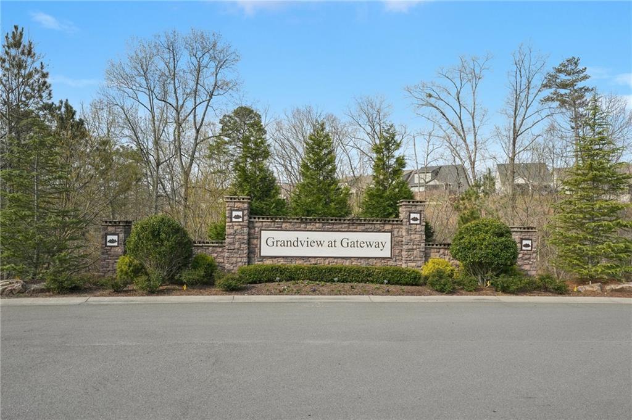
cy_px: 210
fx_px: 421
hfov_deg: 73.8
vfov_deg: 53.1
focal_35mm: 24
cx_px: 316
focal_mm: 24
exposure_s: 1/800
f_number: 8
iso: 320
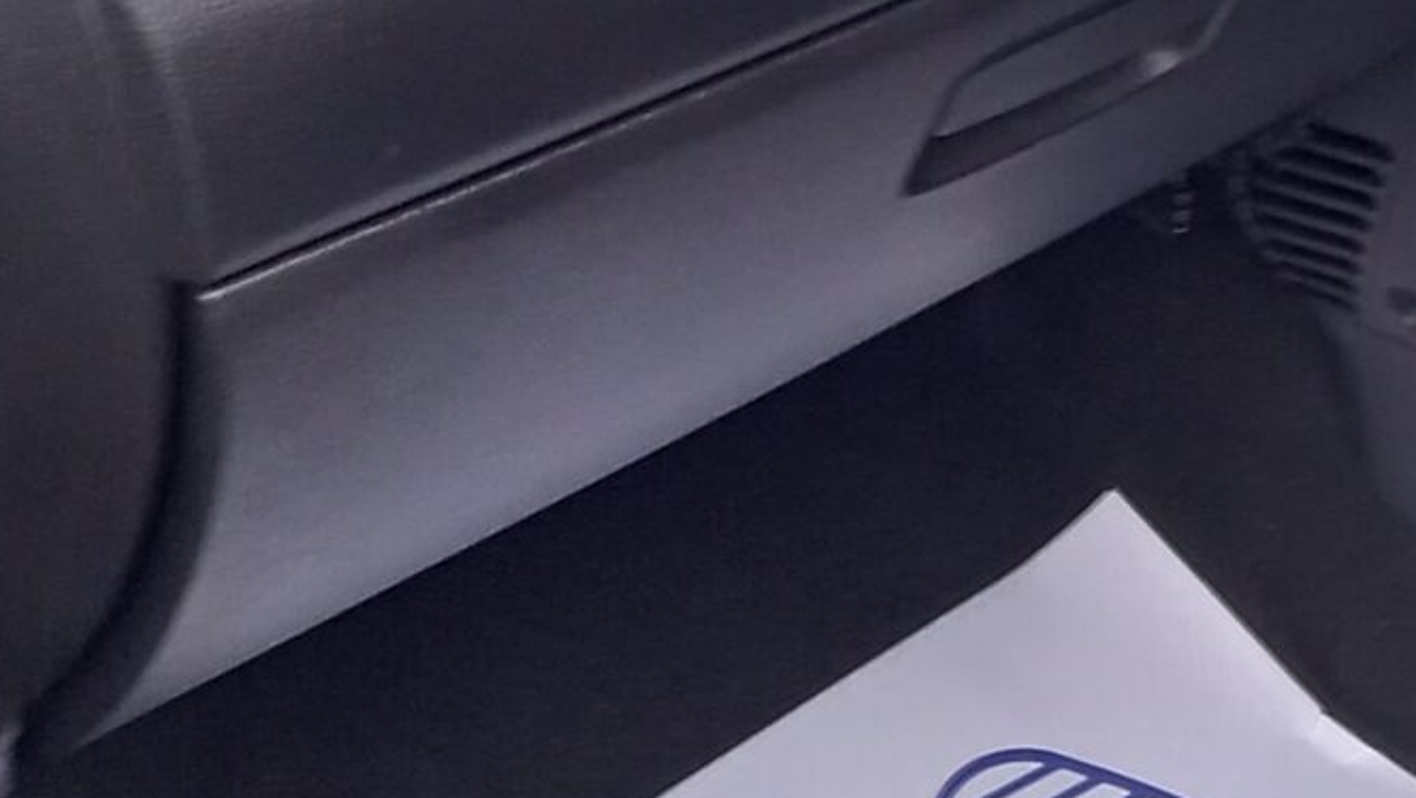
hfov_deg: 18.6
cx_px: 1949
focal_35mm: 105
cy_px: -211
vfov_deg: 11.3
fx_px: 3944
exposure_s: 1/30
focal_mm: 4.6
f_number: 2
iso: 200
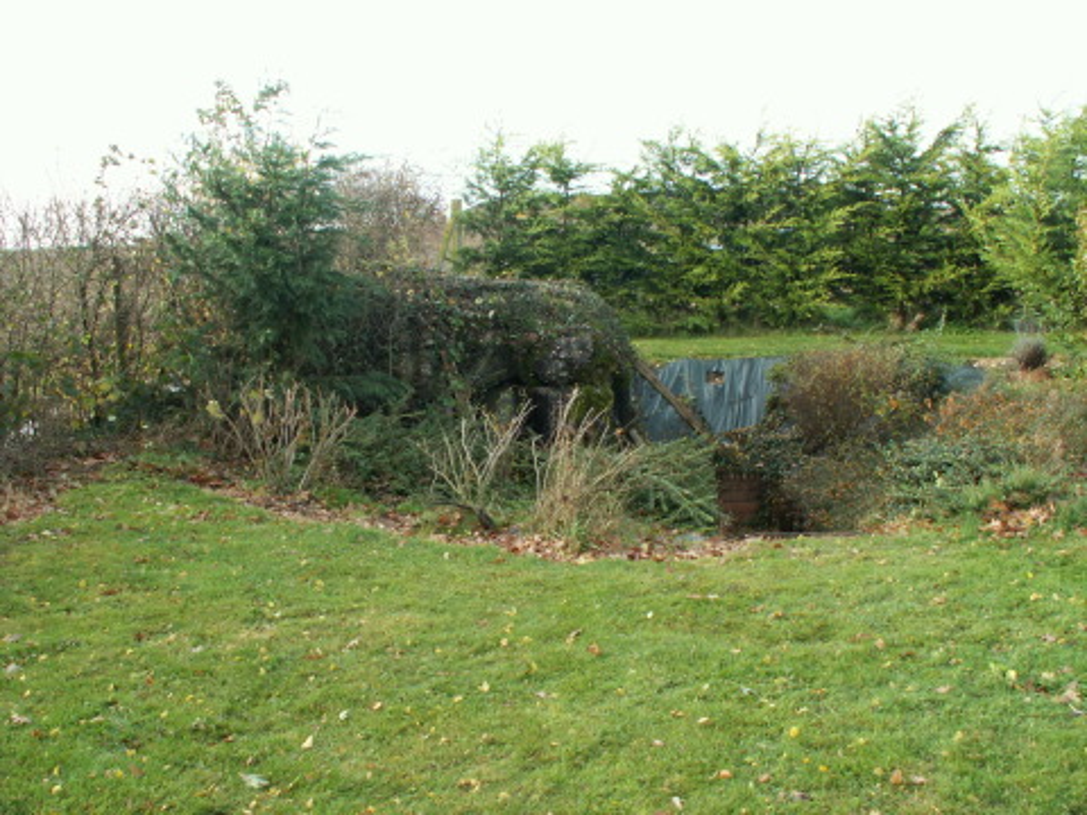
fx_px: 1099
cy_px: 408
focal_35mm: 35
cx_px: 544
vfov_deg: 40.7
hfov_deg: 52.6
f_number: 4
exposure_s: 1/40
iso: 50
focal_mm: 5.86
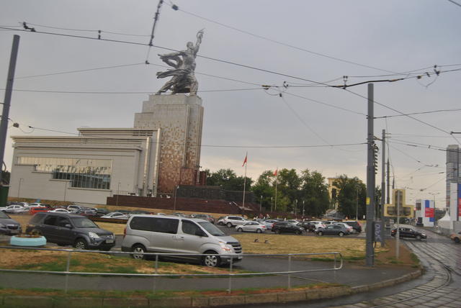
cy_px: 154
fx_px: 385
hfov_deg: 61.9
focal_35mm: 30
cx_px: 230
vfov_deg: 43.7
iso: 200
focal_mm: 20
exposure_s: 1/100
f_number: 5
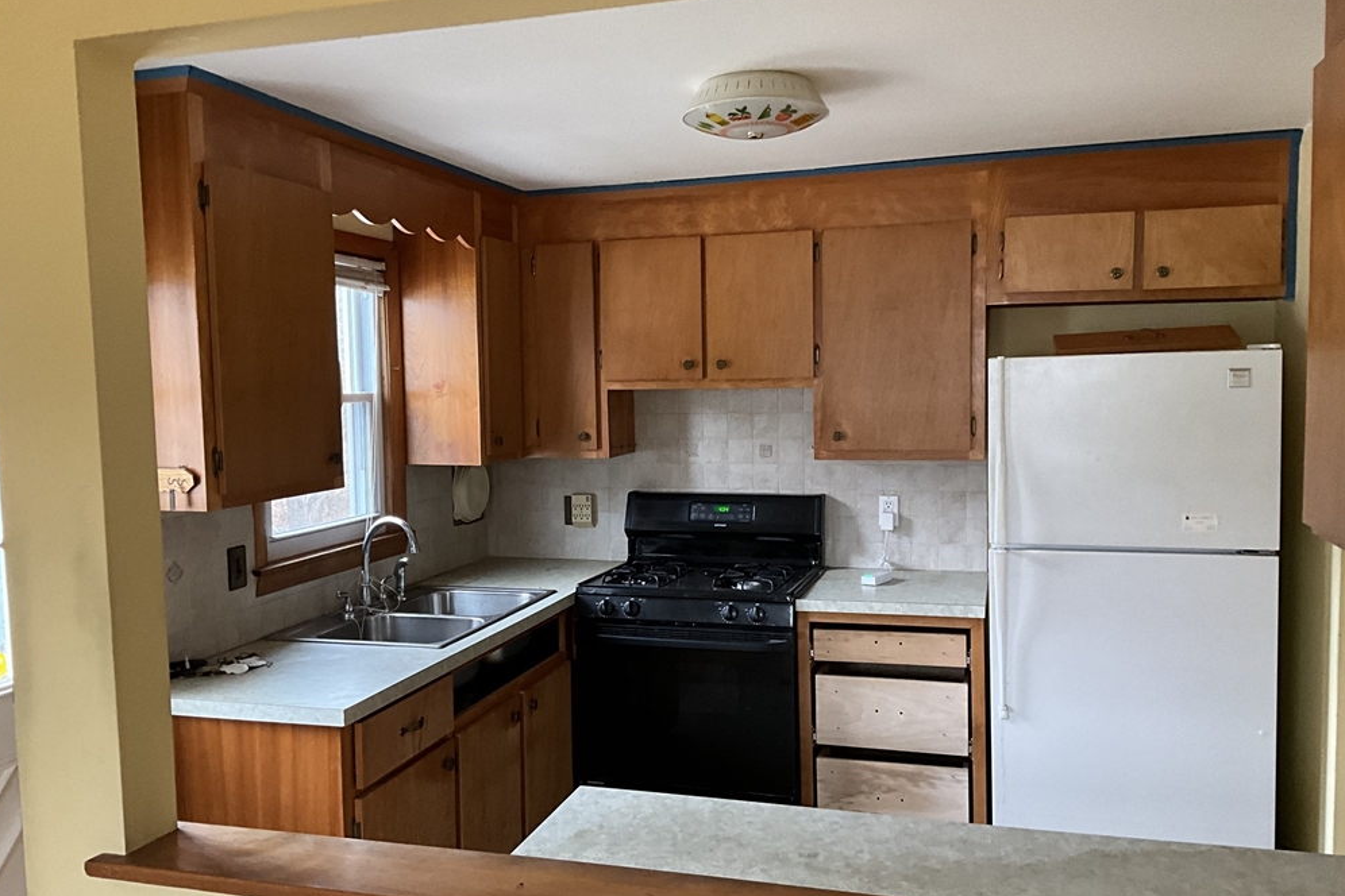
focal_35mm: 31
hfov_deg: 60.3
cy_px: 467
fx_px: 1158
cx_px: 678
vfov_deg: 42.3
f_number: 1.8
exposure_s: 1/60
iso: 200
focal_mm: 3
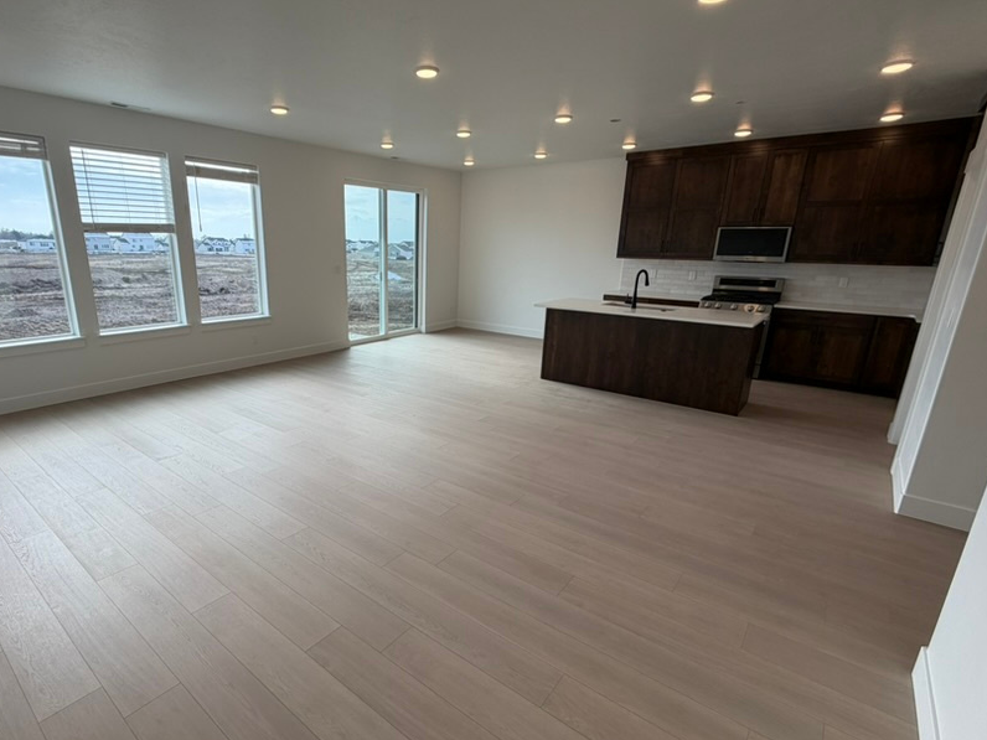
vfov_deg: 71.6
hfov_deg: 87.2
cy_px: 387
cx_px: 420
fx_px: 513
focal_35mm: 18
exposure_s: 1/239
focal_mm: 2.22
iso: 40
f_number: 2.2
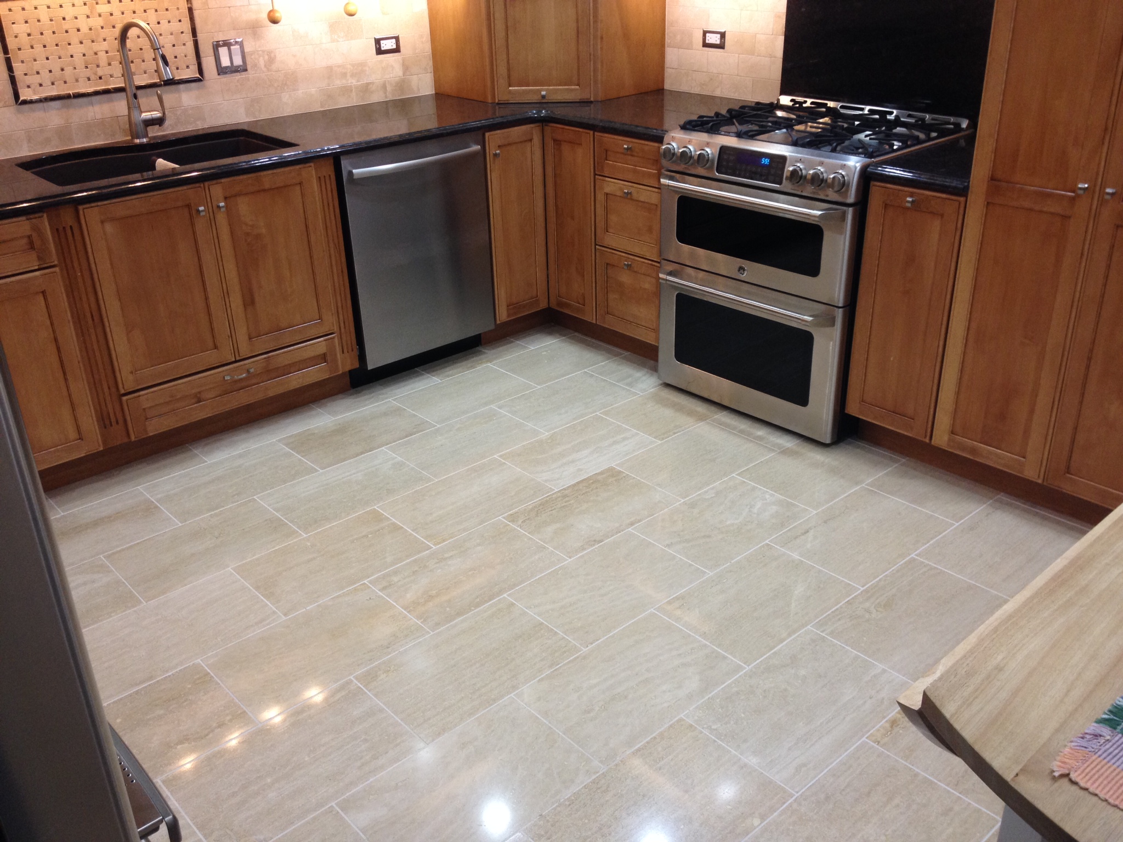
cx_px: 562
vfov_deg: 40.7
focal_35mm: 35
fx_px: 1135
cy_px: 421
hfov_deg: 52.6
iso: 100
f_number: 2.4
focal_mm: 4.28
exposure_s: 1/20
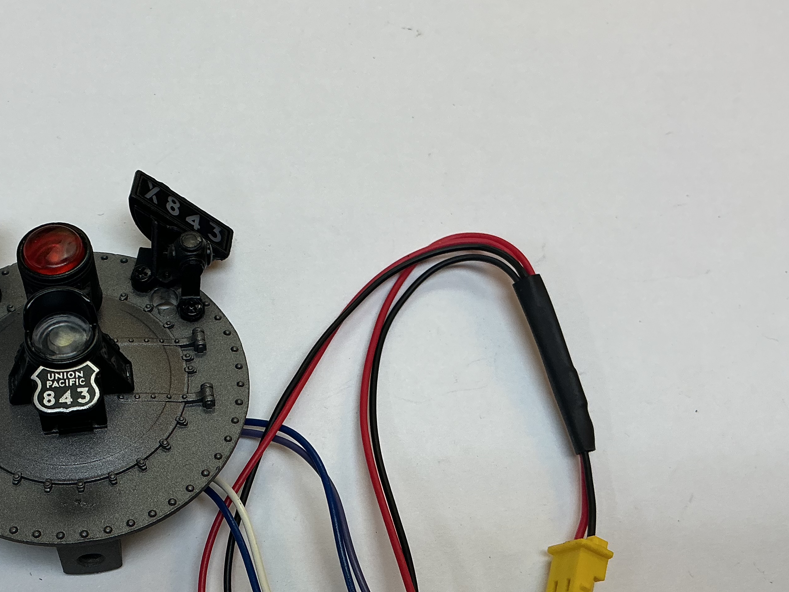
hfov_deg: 40.0
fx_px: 1048
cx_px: 191
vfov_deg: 31.2
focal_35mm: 46
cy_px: 408
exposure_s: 1/120
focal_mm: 3
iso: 32
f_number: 1.8
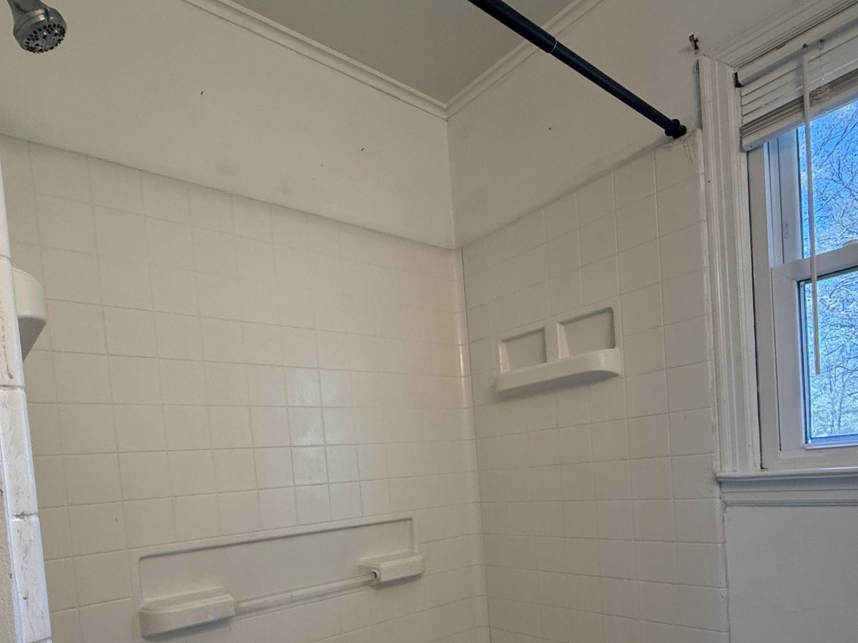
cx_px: 389
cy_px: 502
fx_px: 570
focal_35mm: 23
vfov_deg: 55.3
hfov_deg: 73.8
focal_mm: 2.22
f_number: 2.2
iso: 250
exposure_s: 1/120
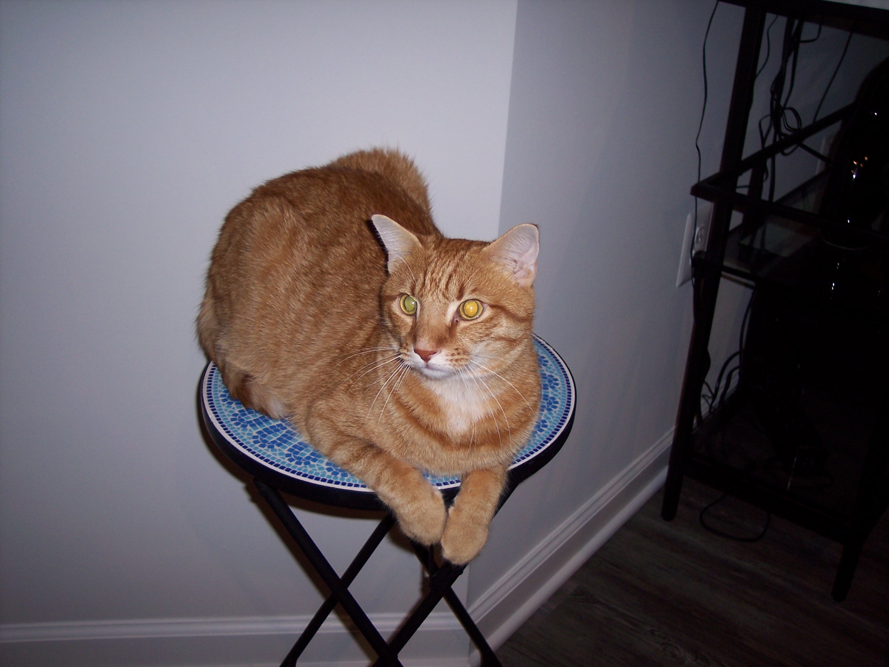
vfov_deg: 36.8
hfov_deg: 47.9
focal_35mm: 39
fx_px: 1002
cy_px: 334
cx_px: 444
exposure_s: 1/60
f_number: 2.8
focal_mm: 8
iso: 100
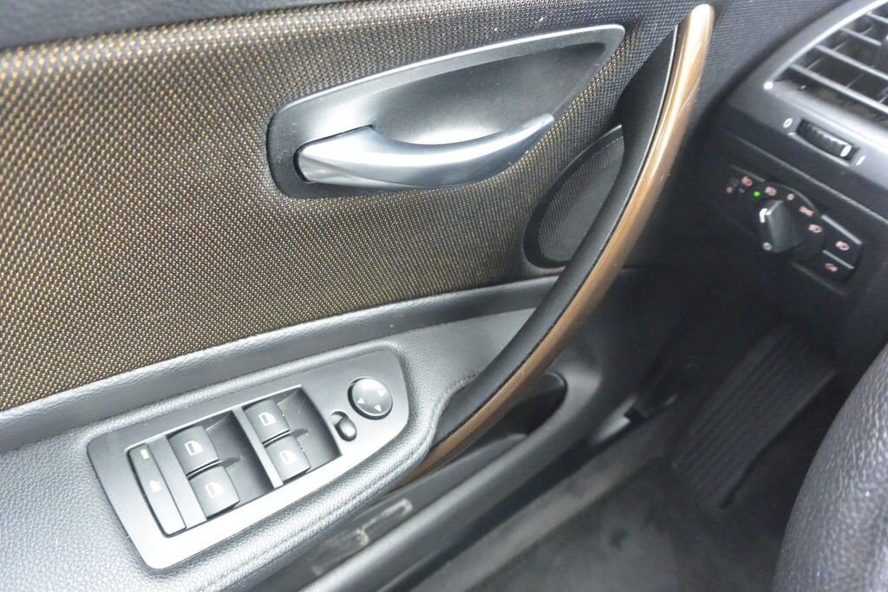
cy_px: 296
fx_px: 666
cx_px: 444
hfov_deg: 67.4
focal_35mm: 27
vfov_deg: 47.9
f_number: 3.5
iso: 2200
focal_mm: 10
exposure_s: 1/30
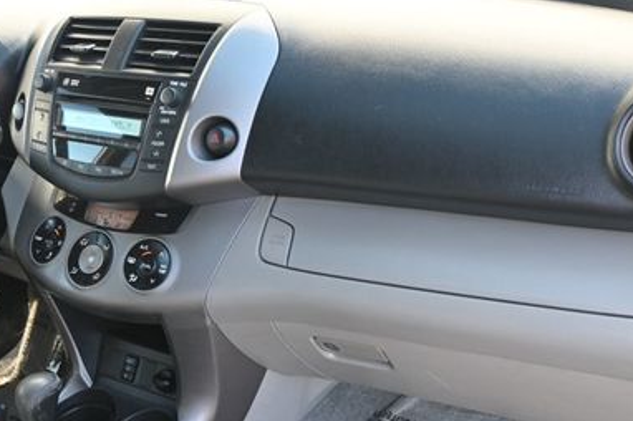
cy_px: 298
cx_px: 242
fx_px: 928
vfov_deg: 25.3
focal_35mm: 53
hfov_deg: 37.5
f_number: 4
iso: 450
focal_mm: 21
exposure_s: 1/125
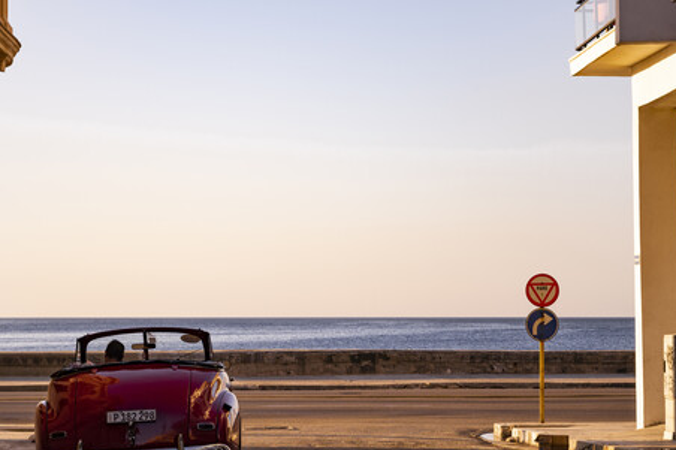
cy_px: 266
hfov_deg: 21.9
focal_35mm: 93
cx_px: 298
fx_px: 1746
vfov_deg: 14.7
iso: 200
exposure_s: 1/640
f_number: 4
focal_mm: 56
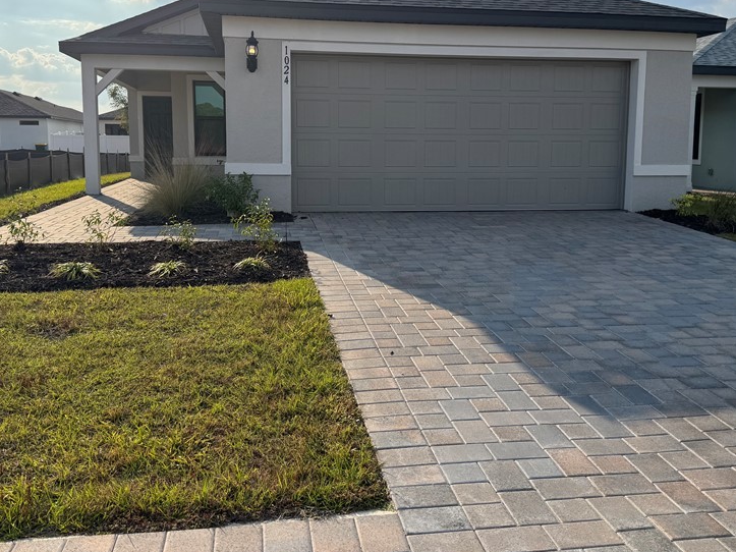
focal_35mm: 34
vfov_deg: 41.6
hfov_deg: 54.0
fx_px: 723
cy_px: 225
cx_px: 375
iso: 80
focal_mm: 6.76
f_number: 1.78
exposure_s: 1/4049
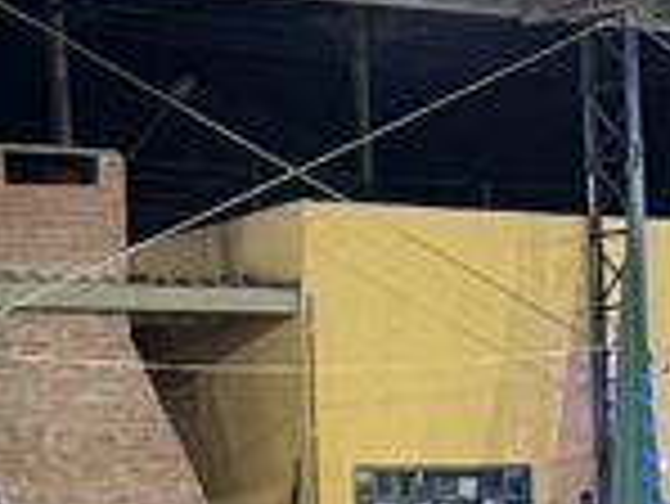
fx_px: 3332
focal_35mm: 172
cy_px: 693
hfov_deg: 11.2
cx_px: 859
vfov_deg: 8.5
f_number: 1.6
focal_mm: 5.1
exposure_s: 1/30
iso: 500
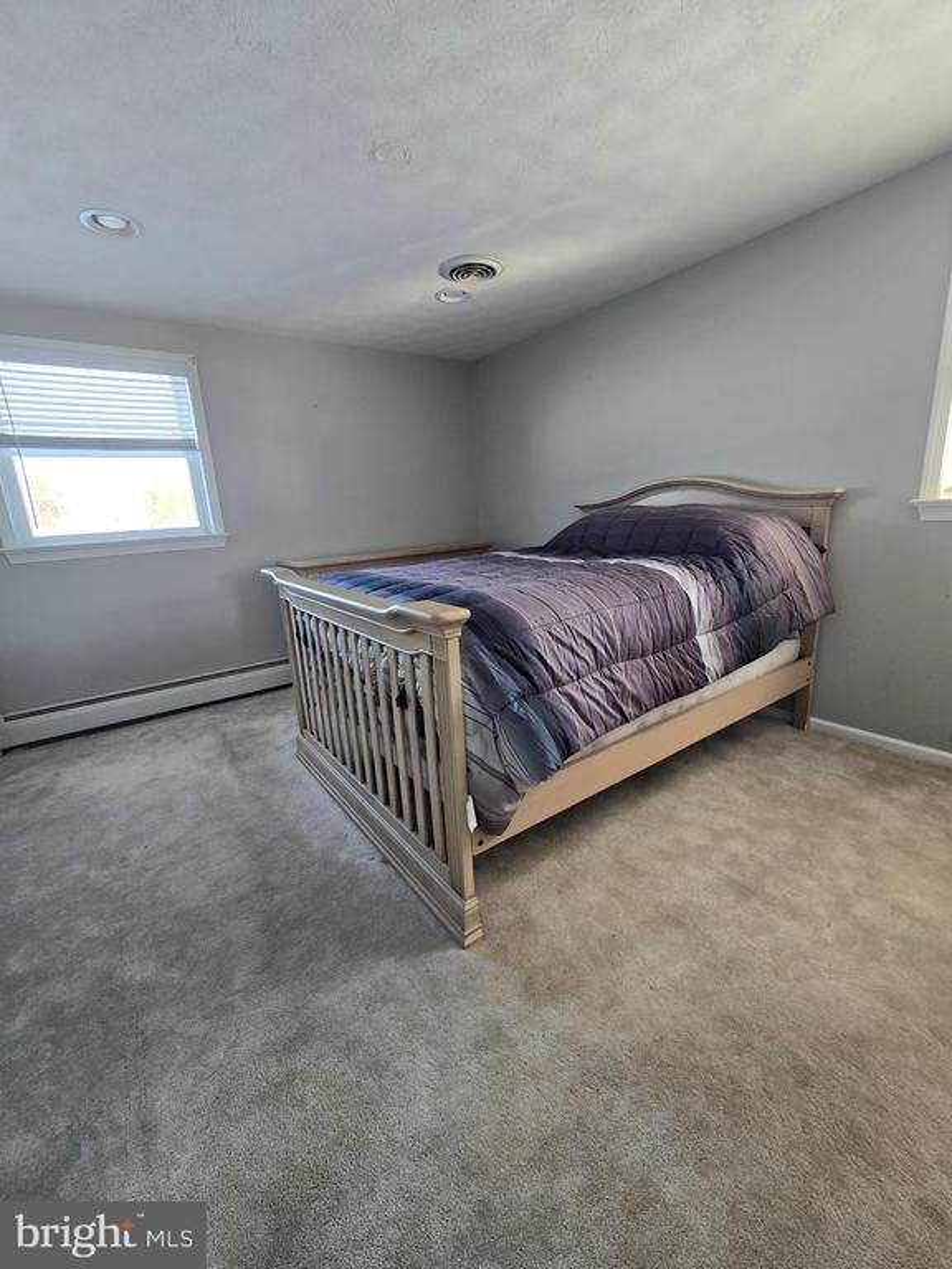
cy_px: 634
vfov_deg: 106.2
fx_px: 477
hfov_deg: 89.9
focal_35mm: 13
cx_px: 476
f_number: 2.2
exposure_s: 1/60
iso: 100
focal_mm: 2.2
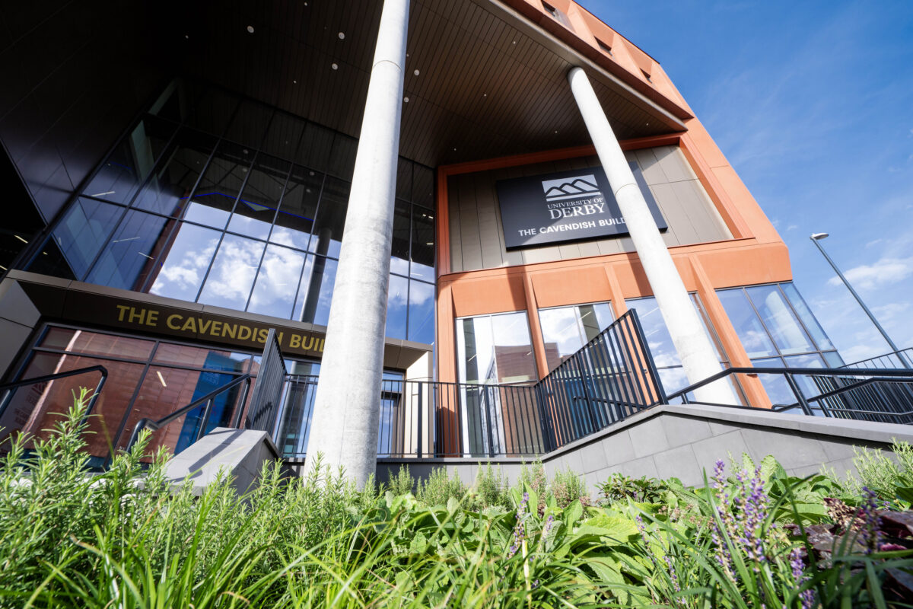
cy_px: 304
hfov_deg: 104.3
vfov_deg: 81.2
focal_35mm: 14
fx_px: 355
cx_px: 456
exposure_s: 1/160
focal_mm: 14
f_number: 9
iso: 160
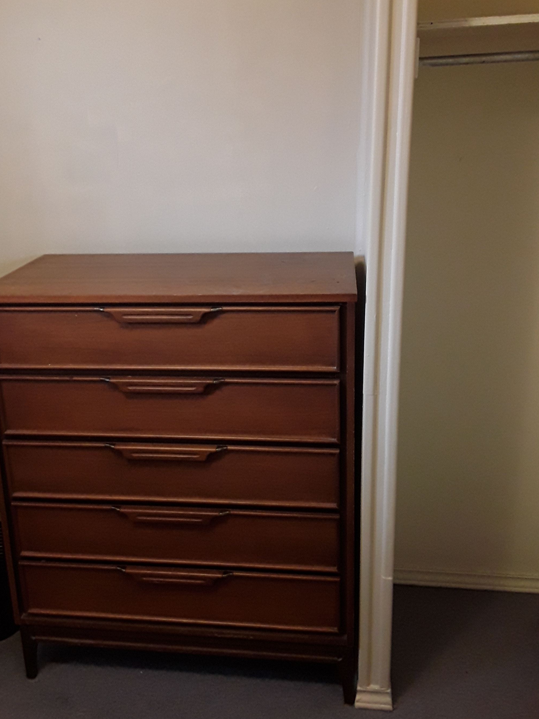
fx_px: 685
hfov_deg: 42.8
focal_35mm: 33
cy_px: 291
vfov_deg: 55.0
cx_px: 229
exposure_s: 1/30
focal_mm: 2.91
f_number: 1.9
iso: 160
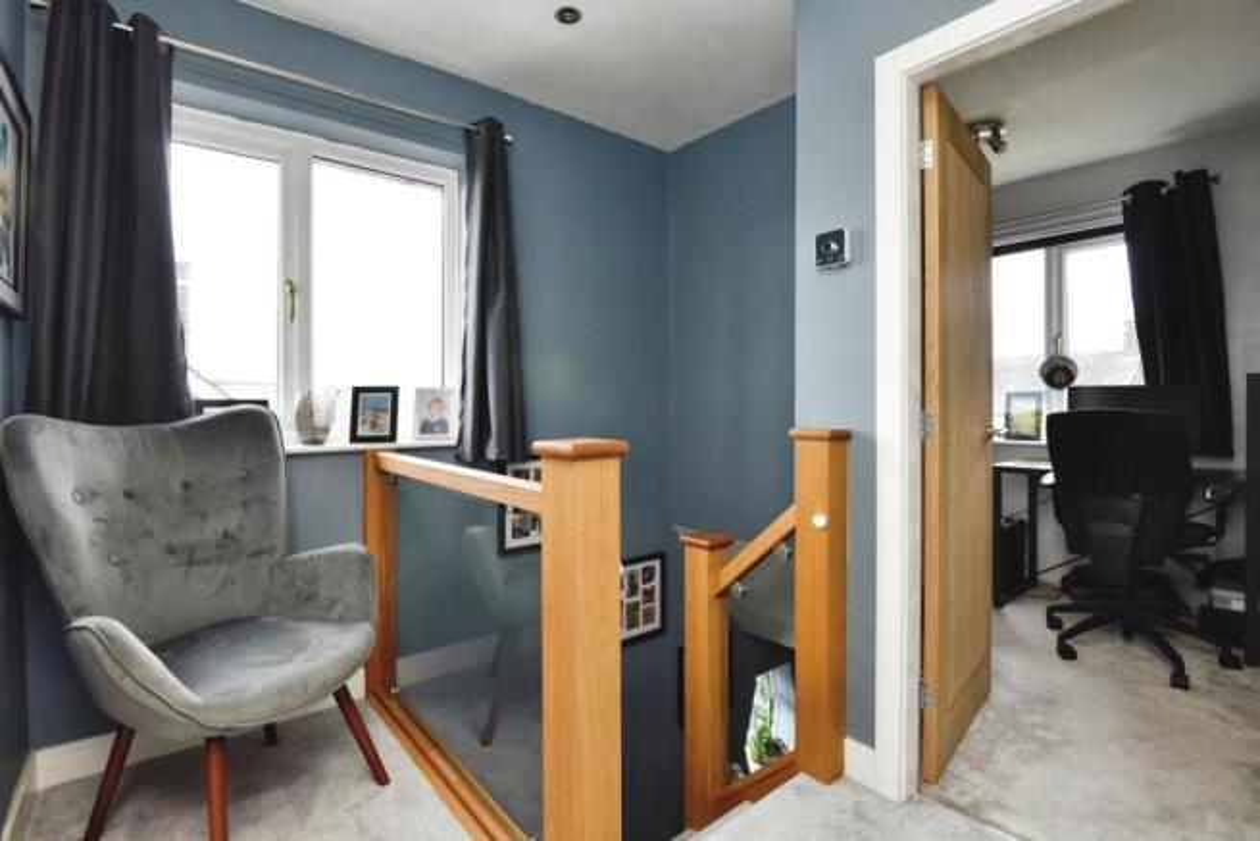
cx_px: 630
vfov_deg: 73.8
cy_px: 420
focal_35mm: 16
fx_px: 560
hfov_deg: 96.7
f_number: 7.1
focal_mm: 16
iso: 500
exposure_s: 1/30
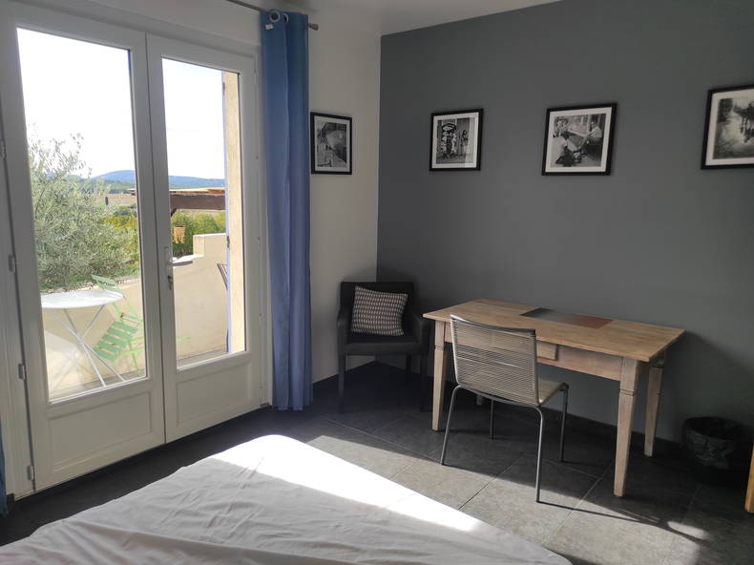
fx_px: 544
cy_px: 282
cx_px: 377
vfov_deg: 54.9
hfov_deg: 69.4
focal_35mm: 25
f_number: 1.89
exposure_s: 1/580
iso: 100
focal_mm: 5.43
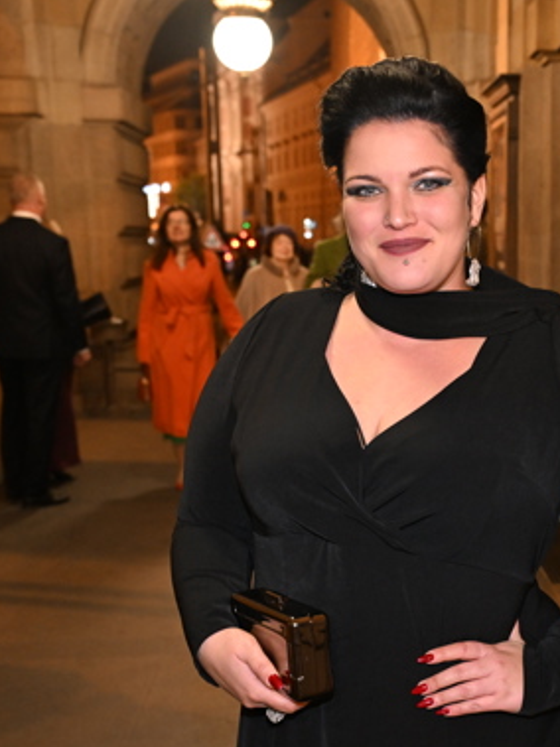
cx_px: 469
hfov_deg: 22.9
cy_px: 451
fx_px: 1360
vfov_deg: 30.6
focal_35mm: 63
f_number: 4.5
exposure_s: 1/60
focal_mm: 36
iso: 3200
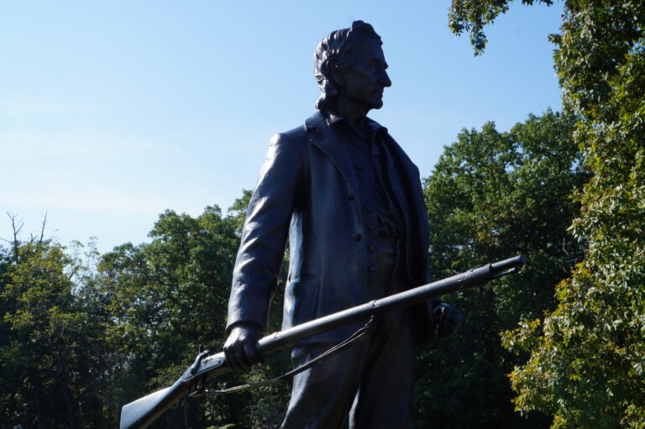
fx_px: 833
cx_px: 322
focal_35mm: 46
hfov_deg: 42.3
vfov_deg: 28.9
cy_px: 214
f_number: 16
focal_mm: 31
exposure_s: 1/80
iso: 100
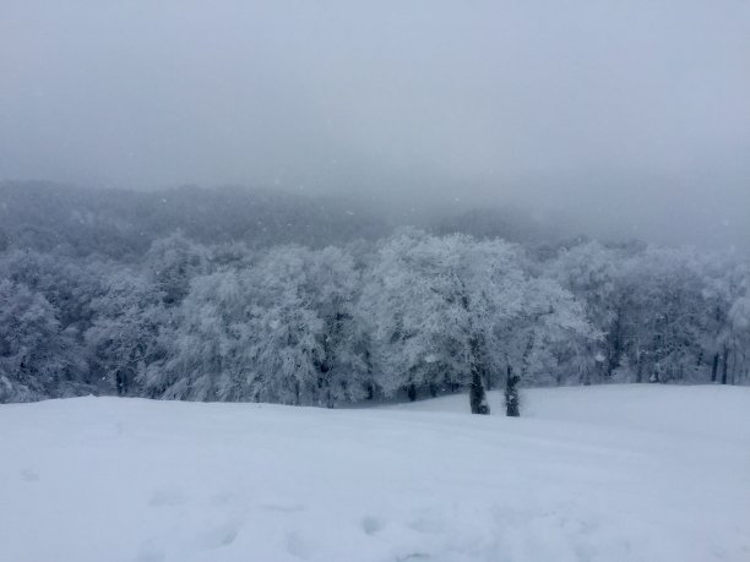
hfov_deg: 61.7
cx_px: 375
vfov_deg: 48.2
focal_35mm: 29
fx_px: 628
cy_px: 281
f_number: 2.2
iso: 32
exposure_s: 1/3597
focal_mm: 4.15
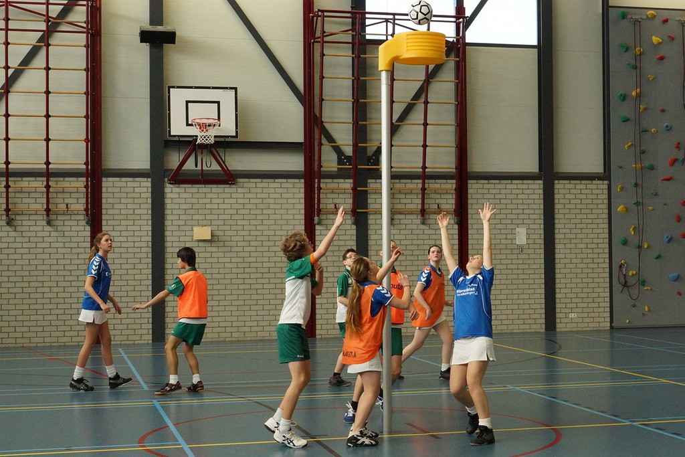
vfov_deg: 31.9
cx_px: 342
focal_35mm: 42
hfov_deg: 46.4
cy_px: 228
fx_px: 799
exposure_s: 1/250
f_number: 6.3
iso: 1250
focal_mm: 28
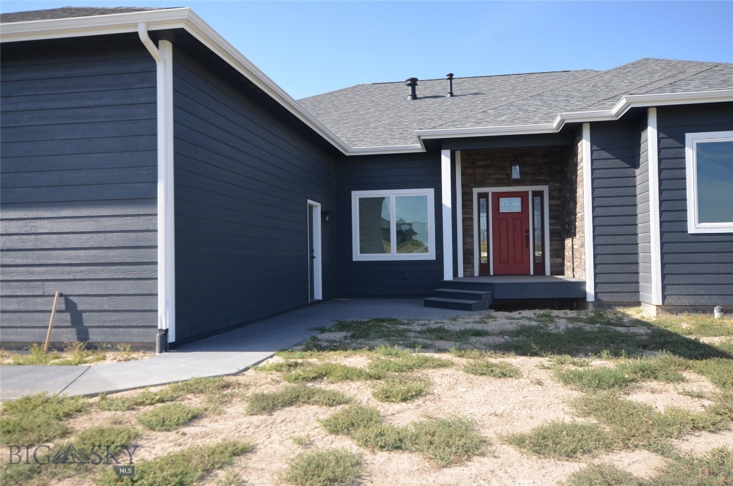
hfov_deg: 62.0
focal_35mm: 30
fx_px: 610
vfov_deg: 43.4
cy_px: 243
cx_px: 366
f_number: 6.3
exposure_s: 1/200
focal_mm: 20
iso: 100
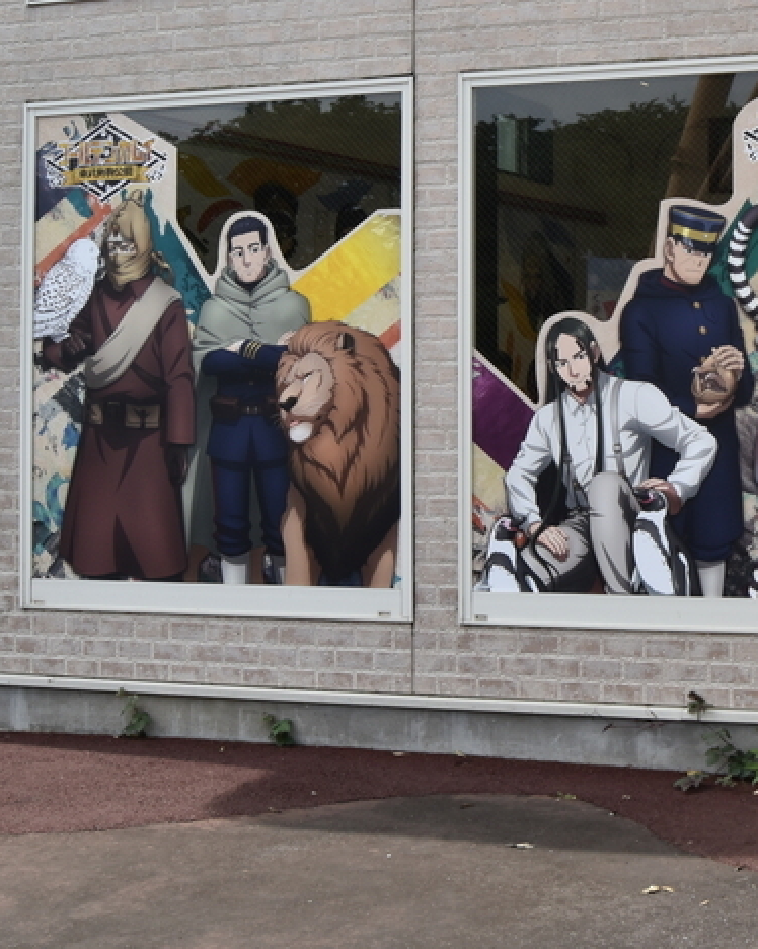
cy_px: 312
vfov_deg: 28.9
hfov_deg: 21.9
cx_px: 882
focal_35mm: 65
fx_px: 1824
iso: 200
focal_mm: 18
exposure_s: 1/320
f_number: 9
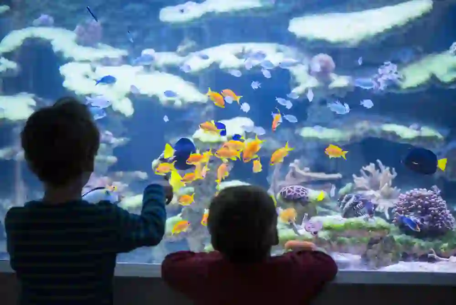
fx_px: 1331
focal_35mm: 105
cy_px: 152
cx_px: 228
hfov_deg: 19.4
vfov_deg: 13.1
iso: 1600
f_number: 2.8
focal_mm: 105
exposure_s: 1/400
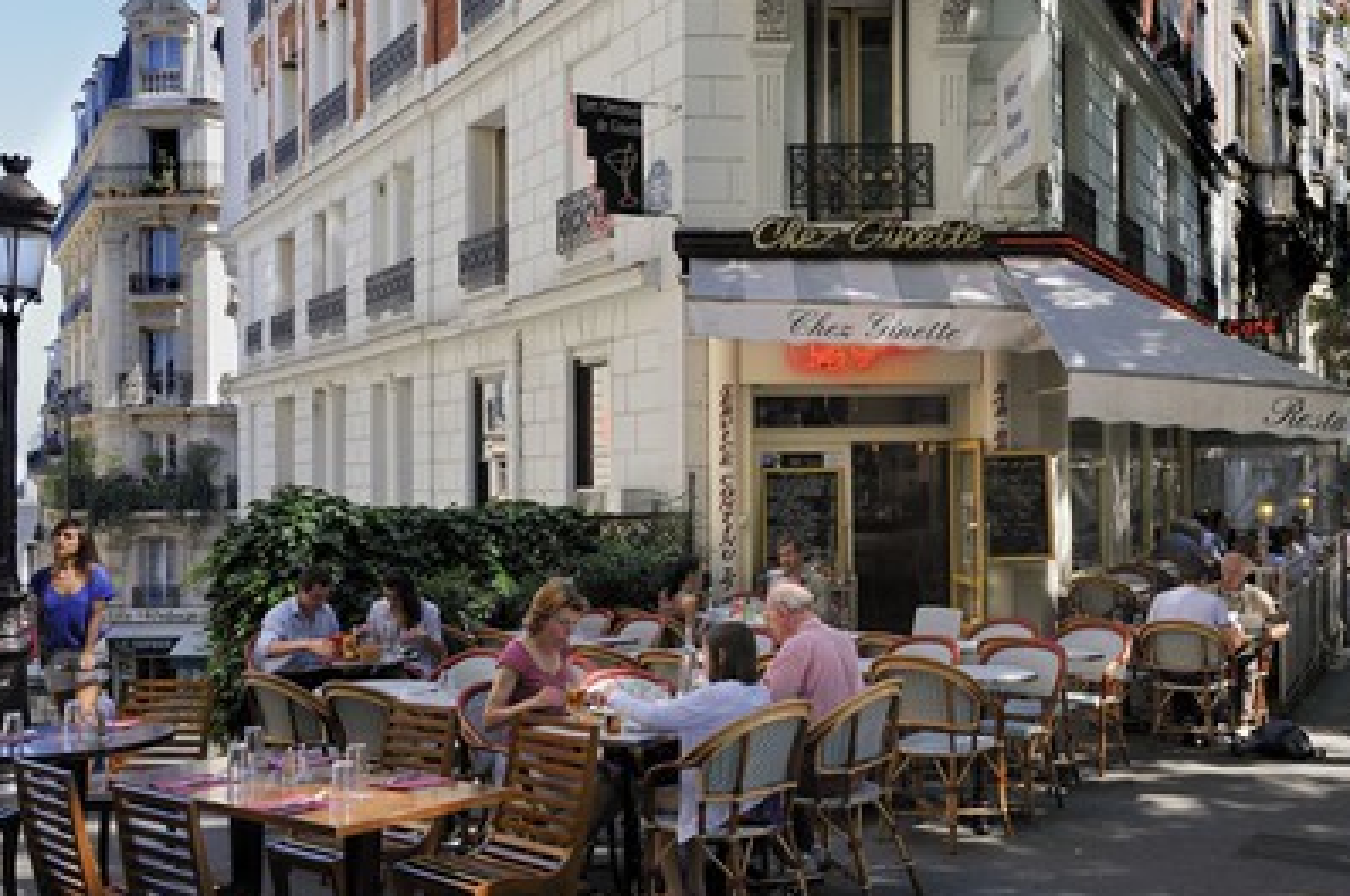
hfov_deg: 53.2
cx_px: 704
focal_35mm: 36
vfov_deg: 36.8
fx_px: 1348
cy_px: 441
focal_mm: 34
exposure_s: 1/200
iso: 200
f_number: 5
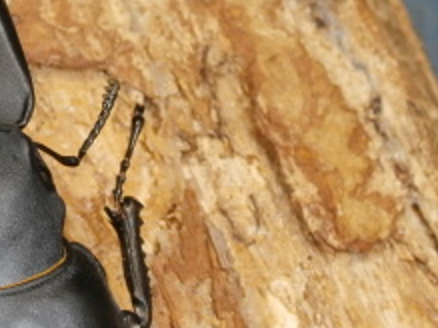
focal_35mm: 196
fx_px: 2479
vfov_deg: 7.5
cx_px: -42
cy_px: 362
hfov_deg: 10.0
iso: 200
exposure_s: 1/80
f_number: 4.3
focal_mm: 11.86
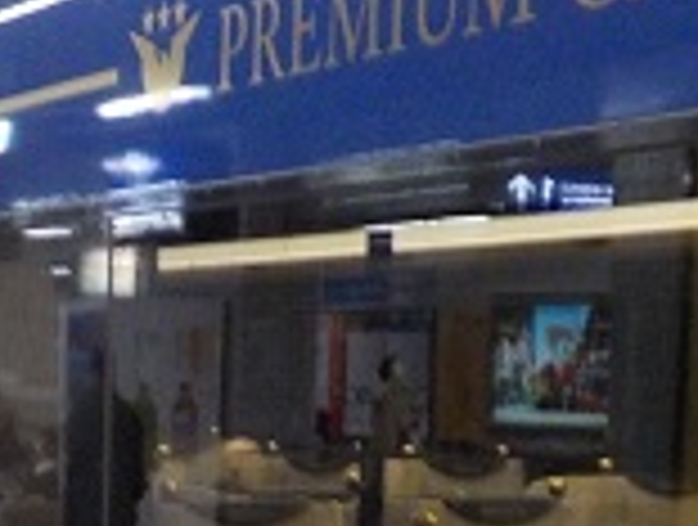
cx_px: -95
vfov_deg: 13.0
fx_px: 2264
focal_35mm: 112
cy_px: 591
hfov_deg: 16.9
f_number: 3.3
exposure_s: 1/25
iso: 400
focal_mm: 4.1
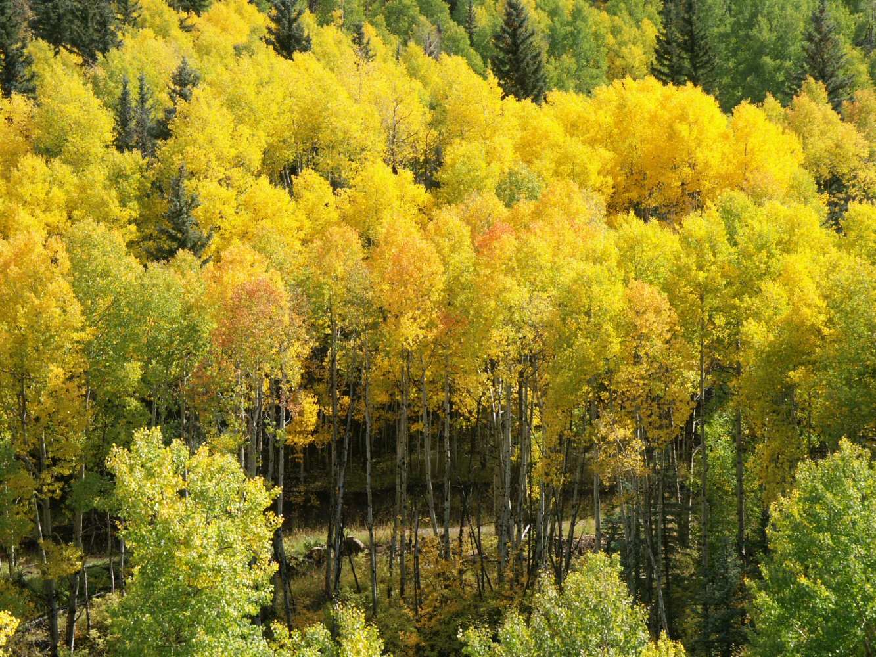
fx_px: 3568
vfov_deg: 10.5
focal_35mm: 141
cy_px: 328
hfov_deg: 14.0
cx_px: 438
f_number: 6.3
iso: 64
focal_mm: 35.93
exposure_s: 1/125
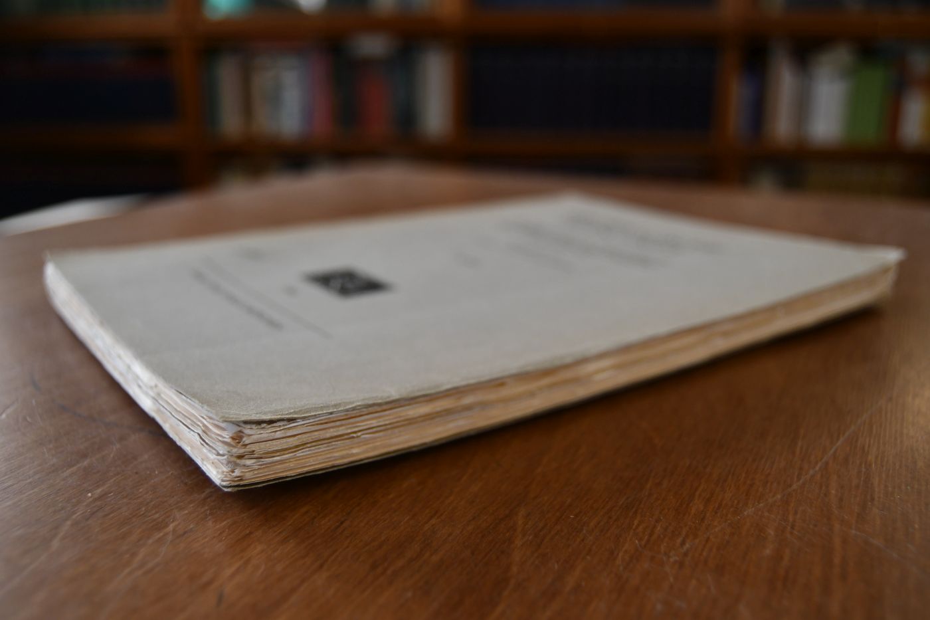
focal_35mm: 33
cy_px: 310
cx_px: 465
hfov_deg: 57.2
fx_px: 852
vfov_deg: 40.0
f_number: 3.5
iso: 500
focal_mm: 22
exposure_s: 1/250
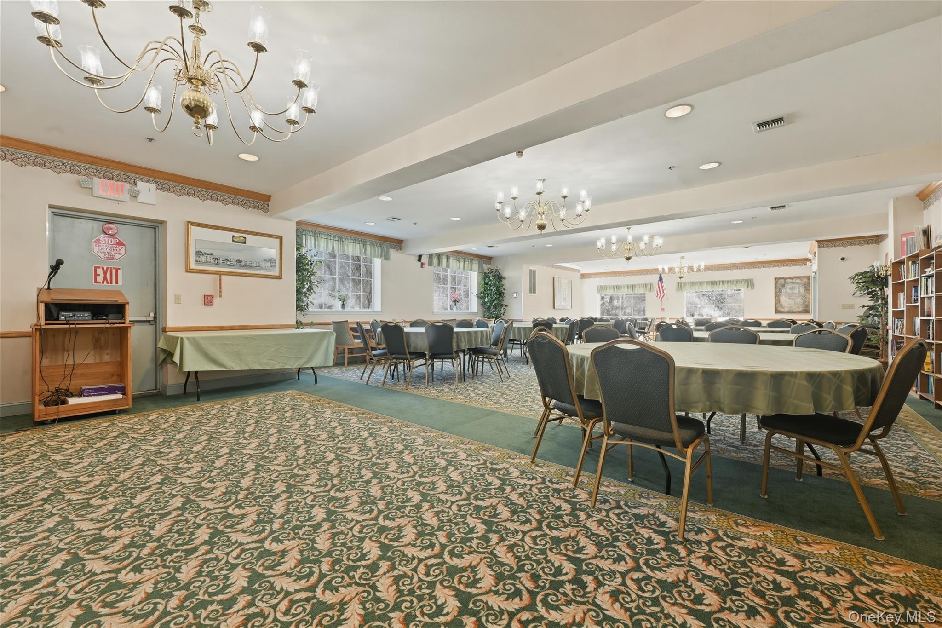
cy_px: 314
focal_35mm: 14
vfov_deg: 81.2
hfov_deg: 104.3
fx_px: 366
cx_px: 471
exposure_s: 1/2
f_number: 11
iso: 100
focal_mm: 14
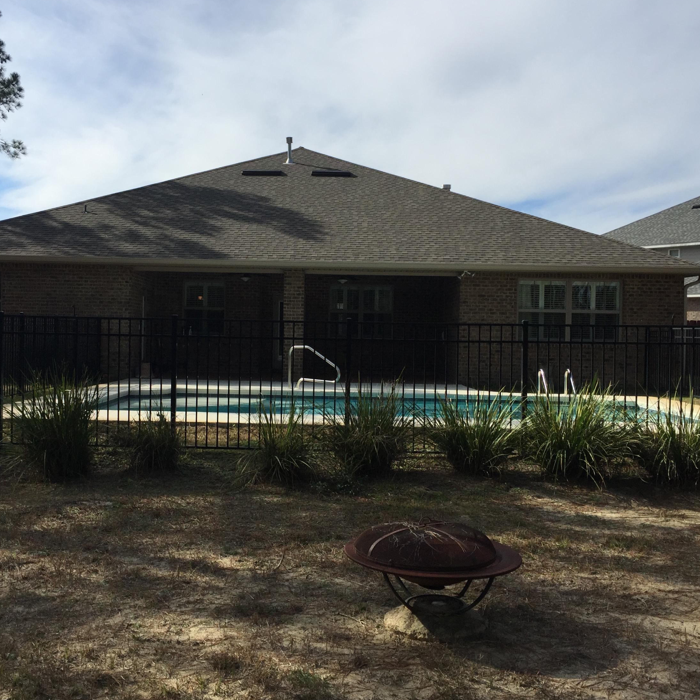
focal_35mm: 35
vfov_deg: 47.2
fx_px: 801
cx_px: 305
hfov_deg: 47.1
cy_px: 349
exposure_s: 1/2639
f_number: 2.2
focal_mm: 4.15
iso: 32
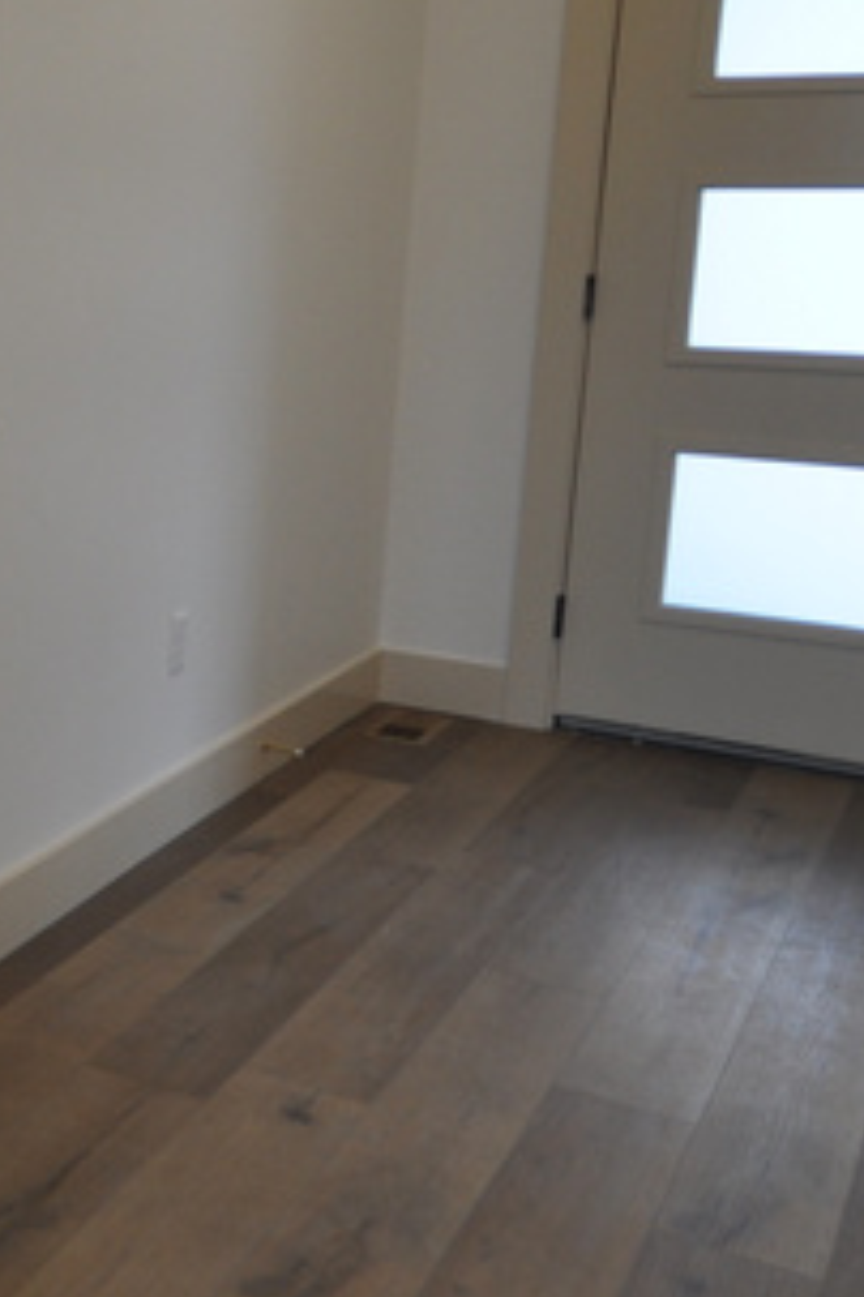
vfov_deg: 28.3
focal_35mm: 71
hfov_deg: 17.0
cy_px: 458
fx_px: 2556
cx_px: -500
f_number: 4.8
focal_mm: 14
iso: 250
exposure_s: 1/60
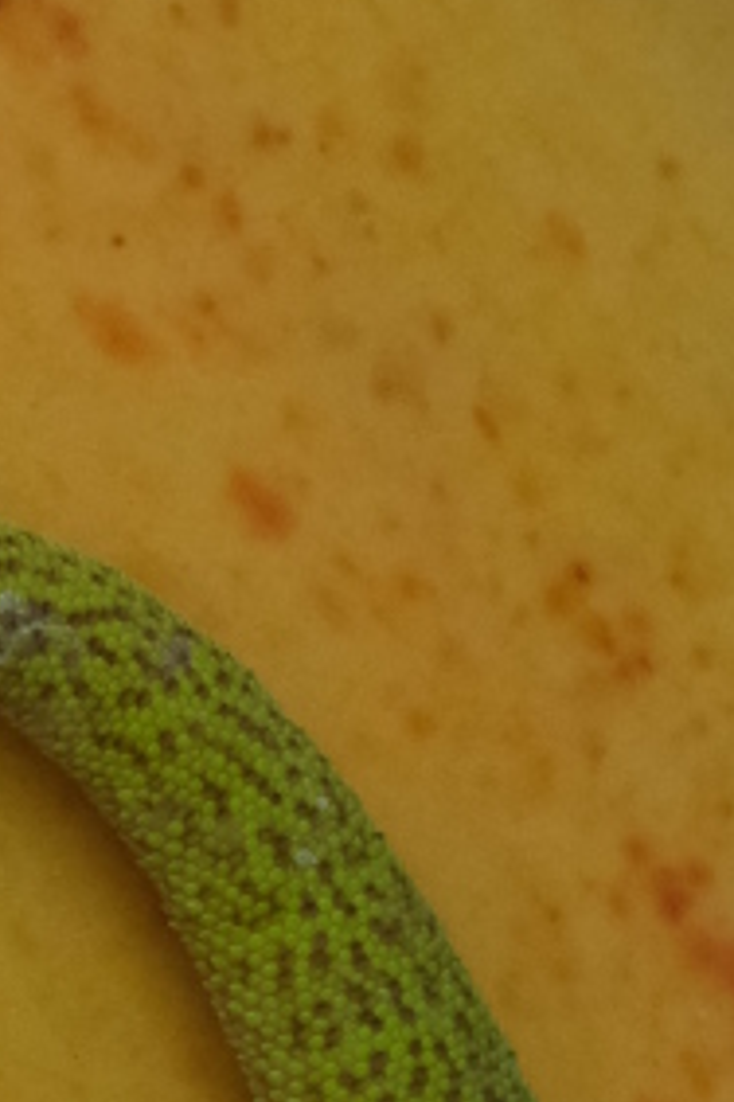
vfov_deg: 0.8
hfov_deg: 0.5
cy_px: 2544
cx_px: 1081
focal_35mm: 2583
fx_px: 78991
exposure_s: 1/400
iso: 3200
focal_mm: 300
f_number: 9
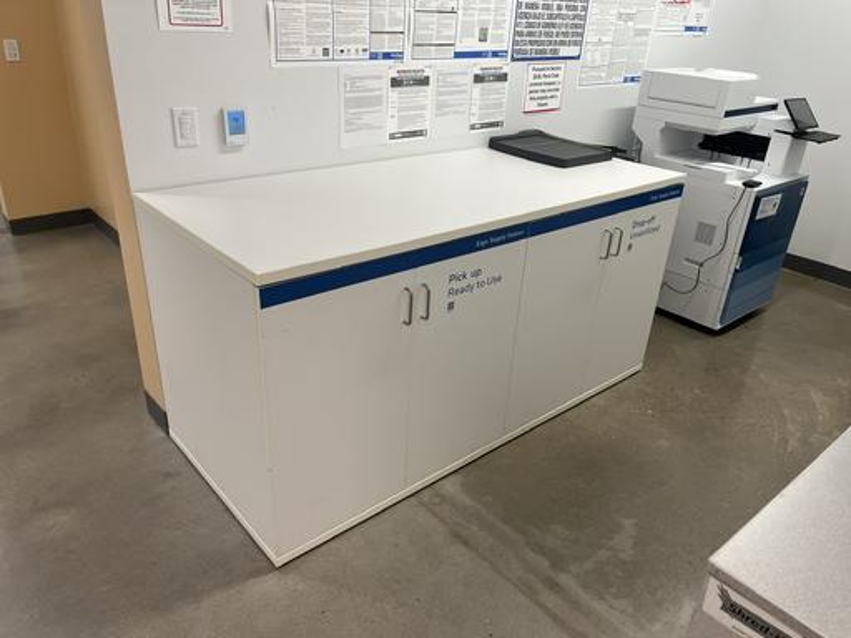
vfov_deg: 53.1
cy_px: 319
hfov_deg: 67.3
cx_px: 426
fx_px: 639
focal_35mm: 26
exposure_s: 1/100
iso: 100
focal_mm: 5.1
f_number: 1.6
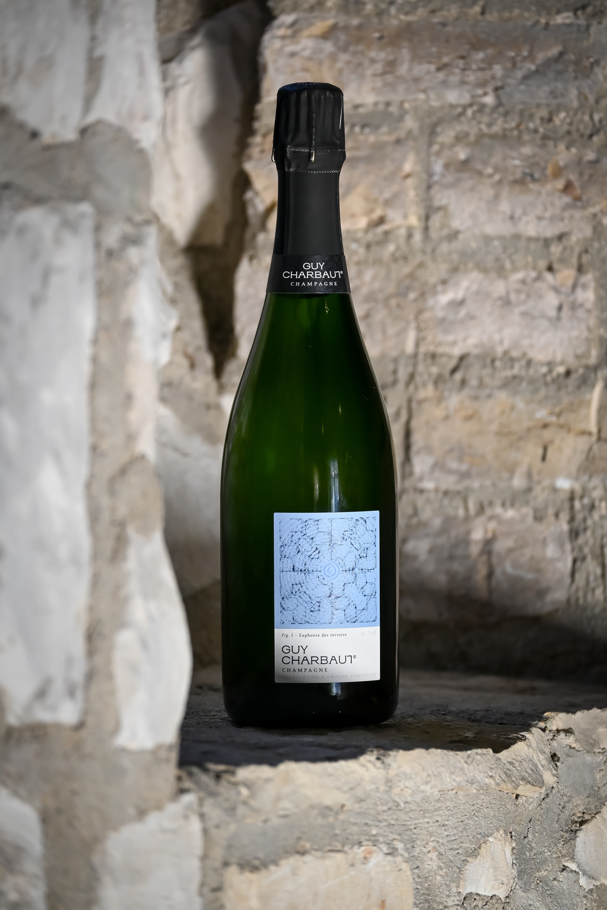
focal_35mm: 240
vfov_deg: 8.6
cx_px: 304
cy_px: 455
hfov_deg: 5.7
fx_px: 6070
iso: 500
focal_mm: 160
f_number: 5.6
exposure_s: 1/125
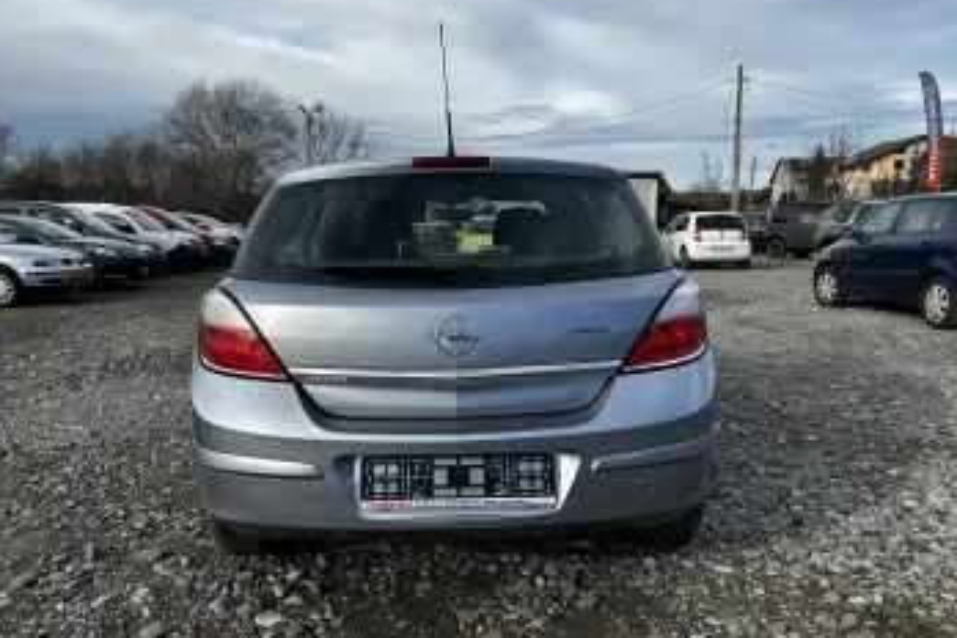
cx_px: 468
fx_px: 744
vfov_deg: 46.4
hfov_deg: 65.5
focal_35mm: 28
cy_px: 330
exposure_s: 1/1901
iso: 50
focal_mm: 5.7
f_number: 1.5
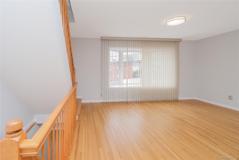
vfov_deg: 70.4
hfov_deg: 93.3
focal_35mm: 17
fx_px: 113
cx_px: 120
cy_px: 80
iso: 640
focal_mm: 11.1
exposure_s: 1/60
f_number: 8
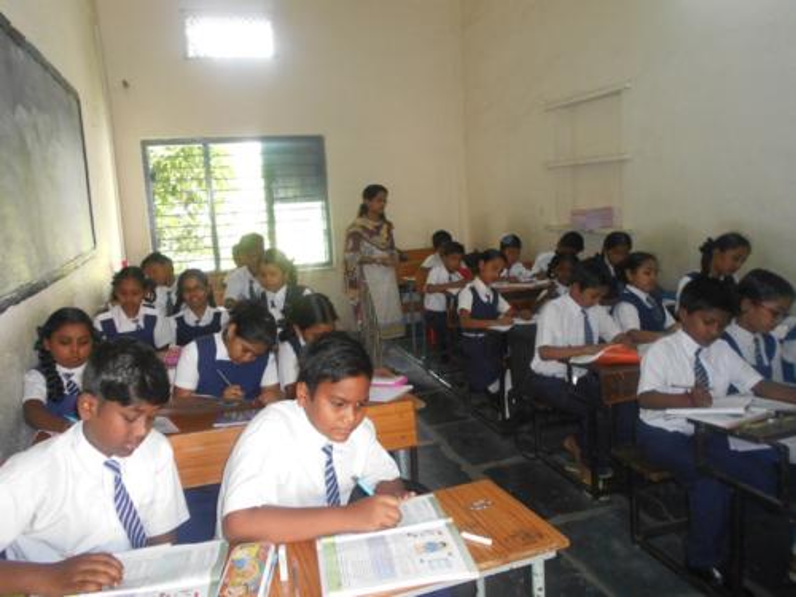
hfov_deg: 67.3
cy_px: 298
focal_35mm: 26
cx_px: 398
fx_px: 598
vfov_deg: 53.1
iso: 280
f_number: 3.2
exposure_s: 1/25
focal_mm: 4.6
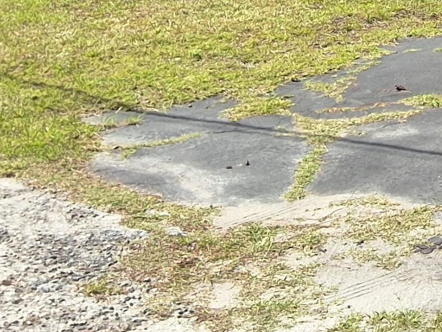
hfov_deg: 16.6
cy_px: -216
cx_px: 695
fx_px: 1353
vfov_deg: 13.0
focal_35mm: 106
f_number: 1.9
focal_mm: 2.91
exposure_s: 1/1007
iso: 32
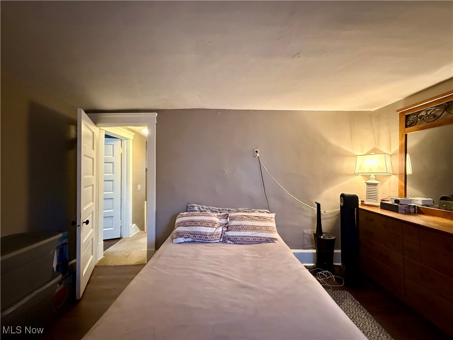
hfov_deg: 102.1
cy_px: 170
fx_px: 183
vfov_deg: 85.7
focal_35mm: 14
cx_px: 226
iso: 1000
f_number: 2.2
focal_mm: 2.22
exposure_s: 1/40
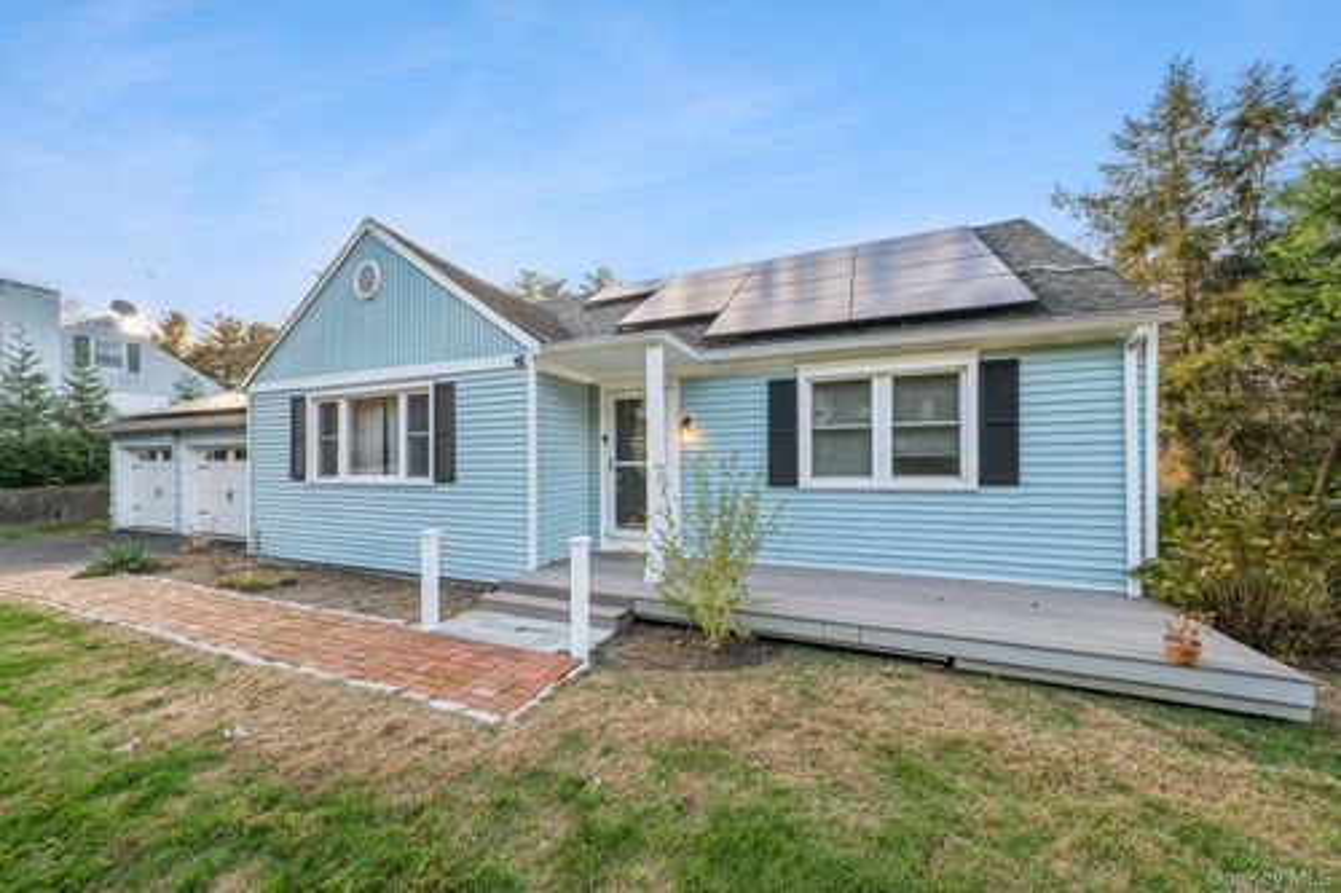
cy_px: 446
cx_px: 670
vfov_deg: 90.0
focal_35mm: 12
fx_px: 447
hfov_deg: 112.6
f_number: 8
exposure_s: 1/160
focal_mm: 8
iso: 400
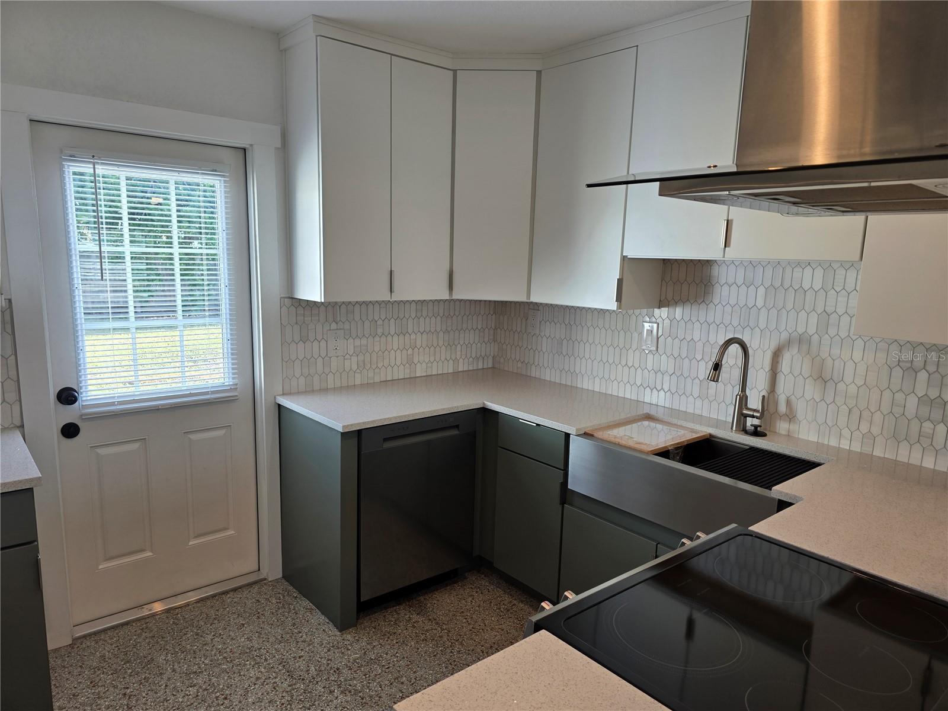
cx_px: 474
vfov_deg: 58.9
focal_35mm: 23
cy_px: 356
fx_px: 630
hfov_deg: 73.9
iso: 50
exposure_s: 1/120
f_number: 1.7
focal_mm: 6.3
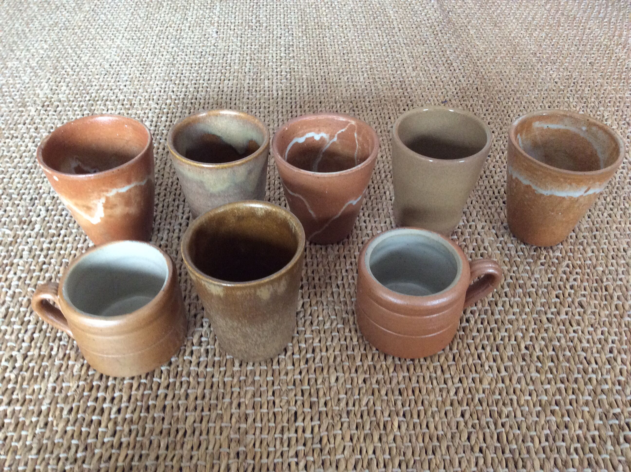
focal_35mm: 32
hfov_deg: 56.9
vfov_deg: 44.1
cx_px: 316
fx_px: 582
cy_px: 236
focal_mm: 3.3
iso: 200
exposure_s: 1/25
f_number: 2.4
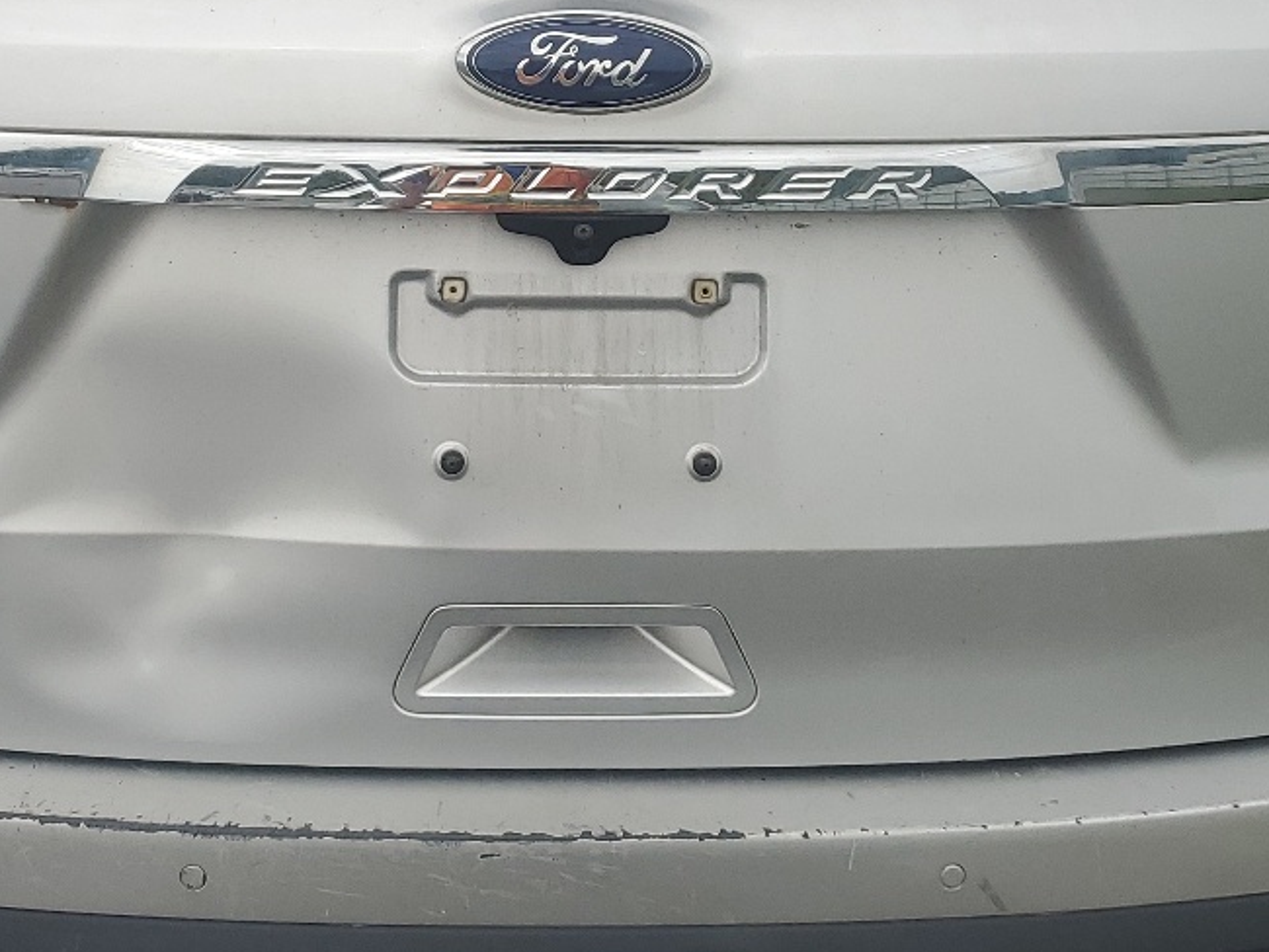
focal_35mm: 64
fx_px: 2347
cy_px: 220
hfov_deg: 30.2
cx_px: 558
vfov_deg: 22.7
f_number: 1.5
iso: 50
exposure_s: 1/3333
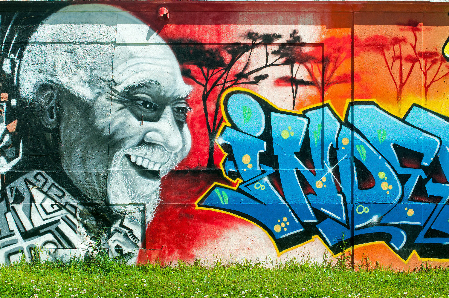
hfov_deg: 27.0
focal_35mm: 75
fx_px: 934
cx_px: 224
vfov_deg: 18.1
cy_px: 149
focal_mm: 50
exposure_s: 1/250
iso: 200
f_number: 9
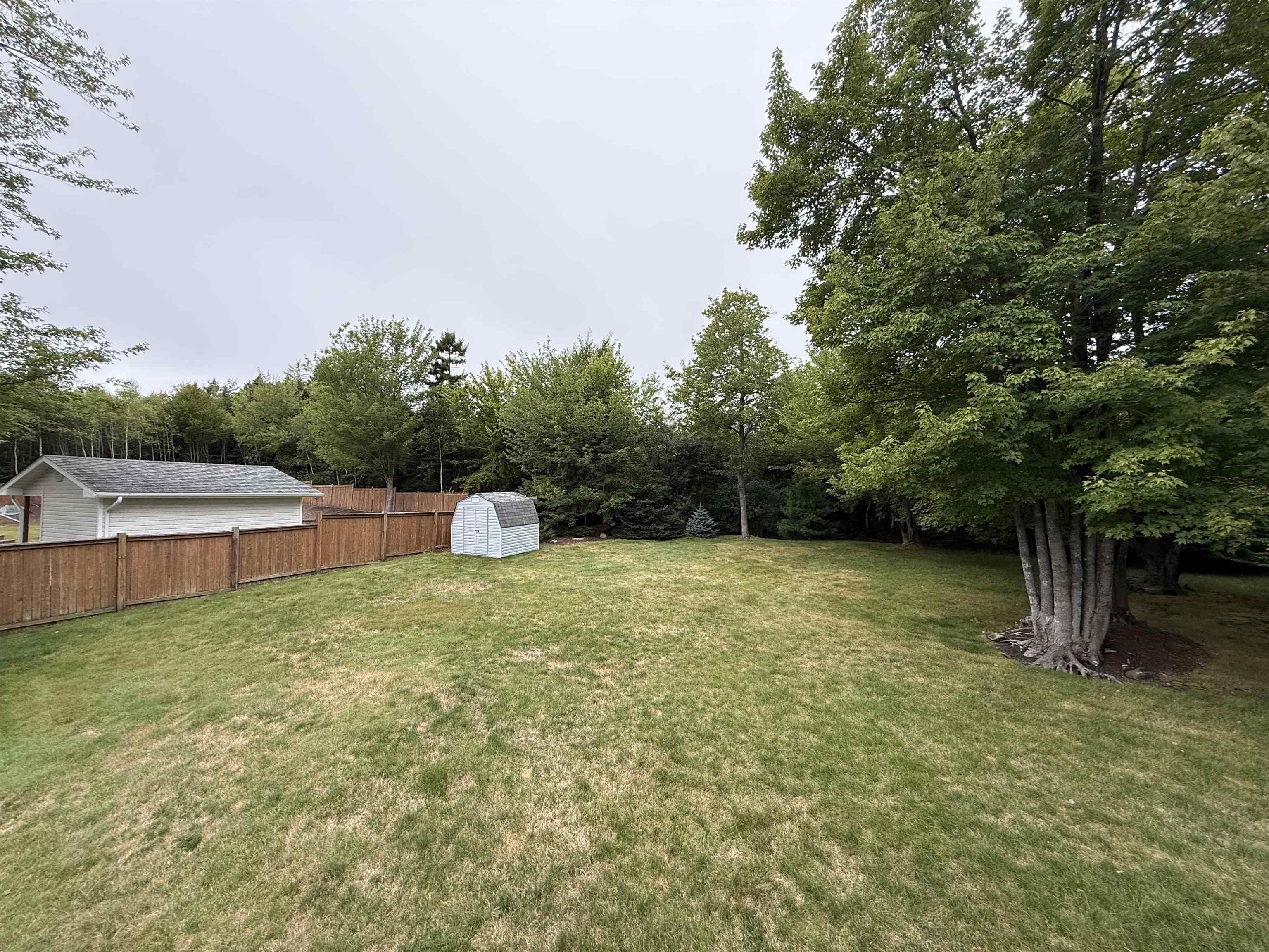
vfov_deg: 85.7
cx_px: 634
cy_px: 476
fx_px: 513
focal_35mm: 14
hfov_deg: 102.1
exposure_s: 1/328
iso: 64
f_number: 2.2
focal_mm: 2.22
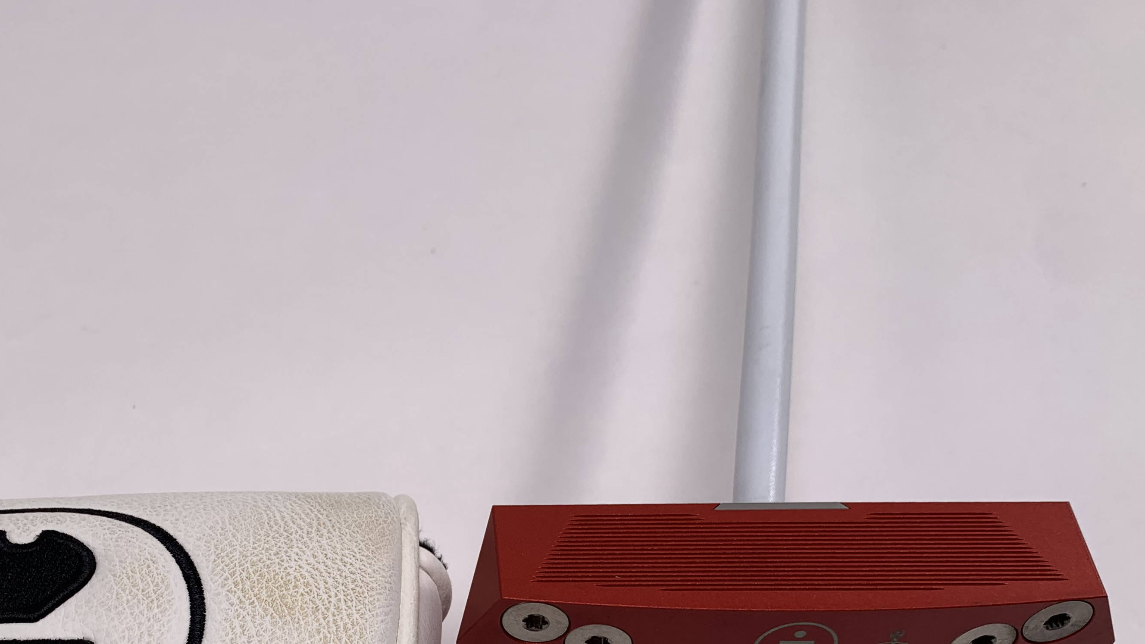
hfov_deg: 46.5
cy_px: 635
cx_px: 364
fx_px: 1306
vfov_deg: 26.3
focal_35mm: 43
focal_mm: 4.25
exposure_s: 1/273
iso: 25
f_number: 1.8
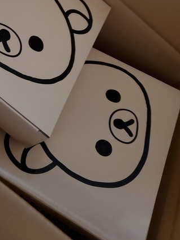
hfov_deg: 30.6
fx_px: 319
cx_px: 32
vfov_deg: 39.2
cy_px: 38
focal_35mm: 46
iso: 640
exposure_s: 1/9
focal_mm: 4.3
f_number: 1.5
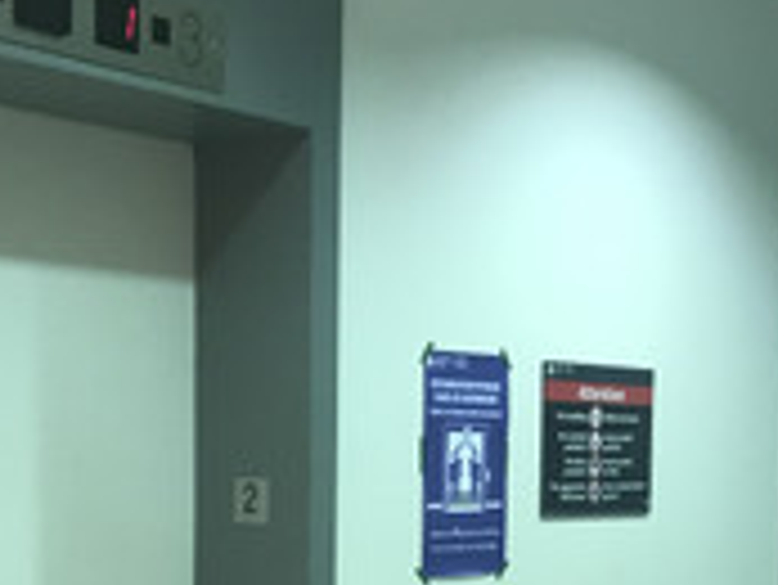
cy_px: 610
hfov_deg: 24.1
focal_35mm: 81
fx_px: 1822
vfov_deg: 17.7
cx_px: 382
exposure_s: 1/15
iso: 40
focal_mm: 3.99
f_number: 1.8
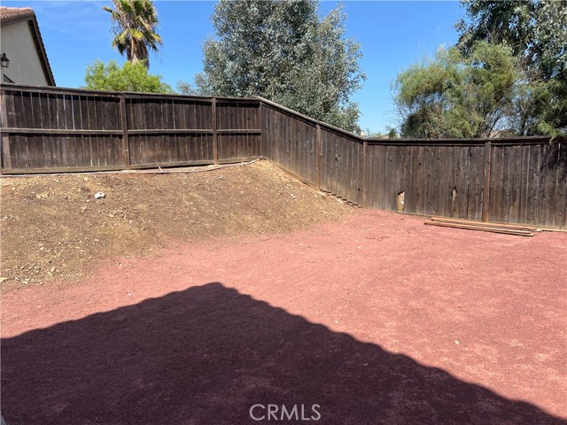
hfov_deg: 67.3
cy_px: 212
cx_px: 284
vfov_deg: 53.1
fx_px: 426
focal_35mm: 26
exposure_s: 1/3165
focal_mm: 5.7
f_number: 1.5
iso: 50
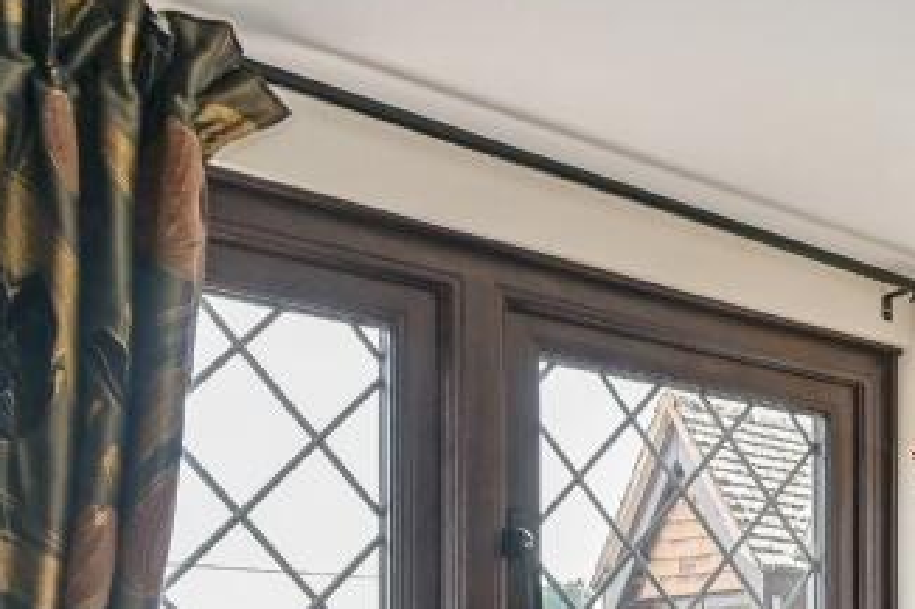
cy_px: 699
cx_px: 1280
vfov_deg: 27.4
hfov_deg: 30.8
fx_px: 1118
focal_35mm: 44
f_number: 8
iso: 400
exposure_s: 1/6
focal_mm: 14
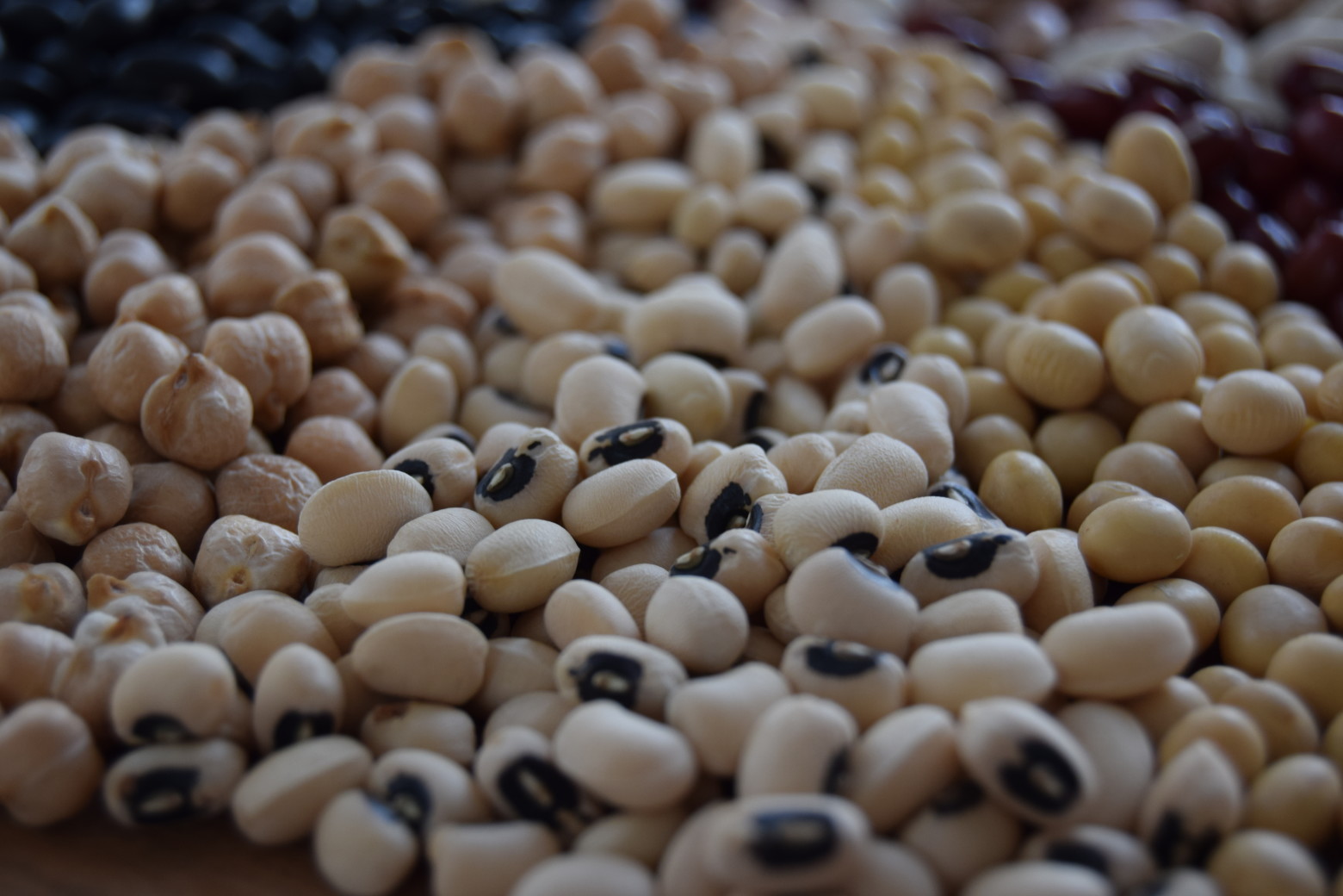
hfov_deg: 24.6
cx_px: 672
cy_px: 448
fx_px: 3077
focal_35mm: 82
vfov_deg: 16.6
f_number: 5.6
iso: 400
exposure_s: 1/100
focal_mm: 55
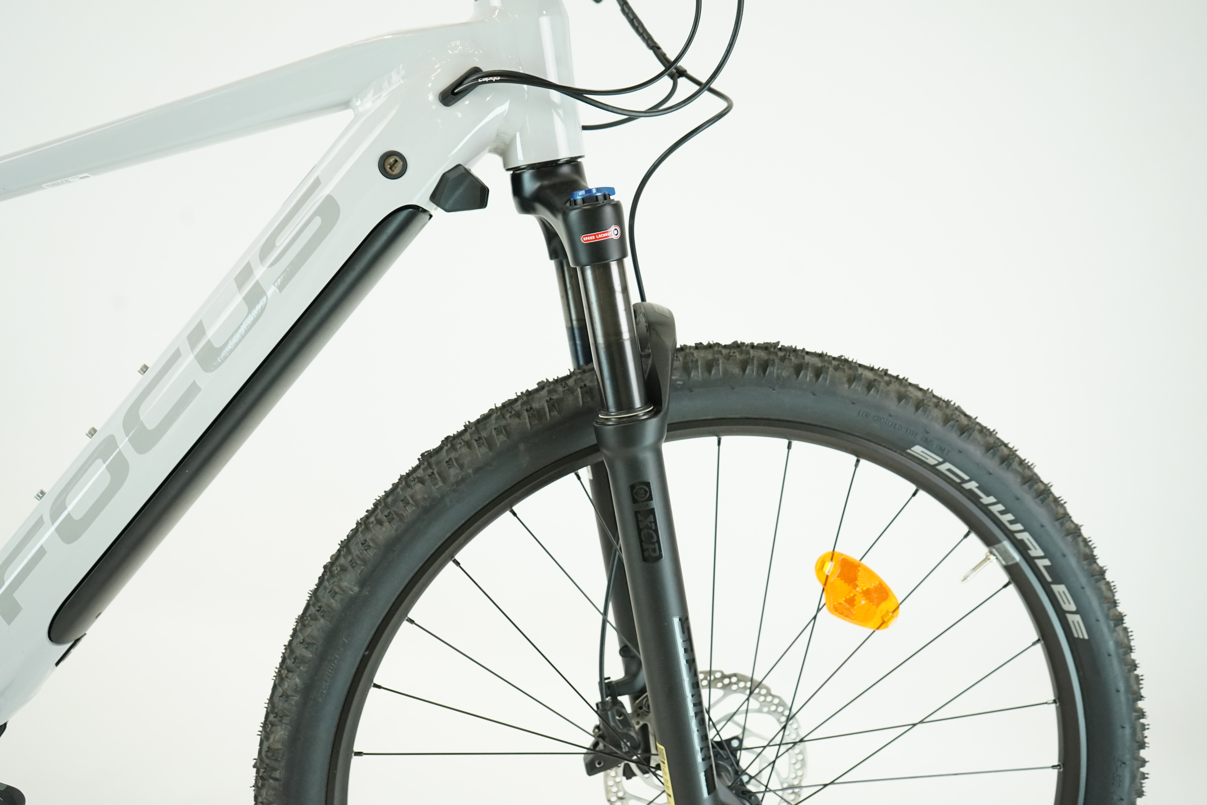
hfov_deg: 54.4
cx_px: 604
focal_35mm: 35
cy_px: 402
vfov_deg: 37.9
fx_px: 1173
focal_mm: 35
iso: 2000
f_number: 5.6
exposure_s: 1/200
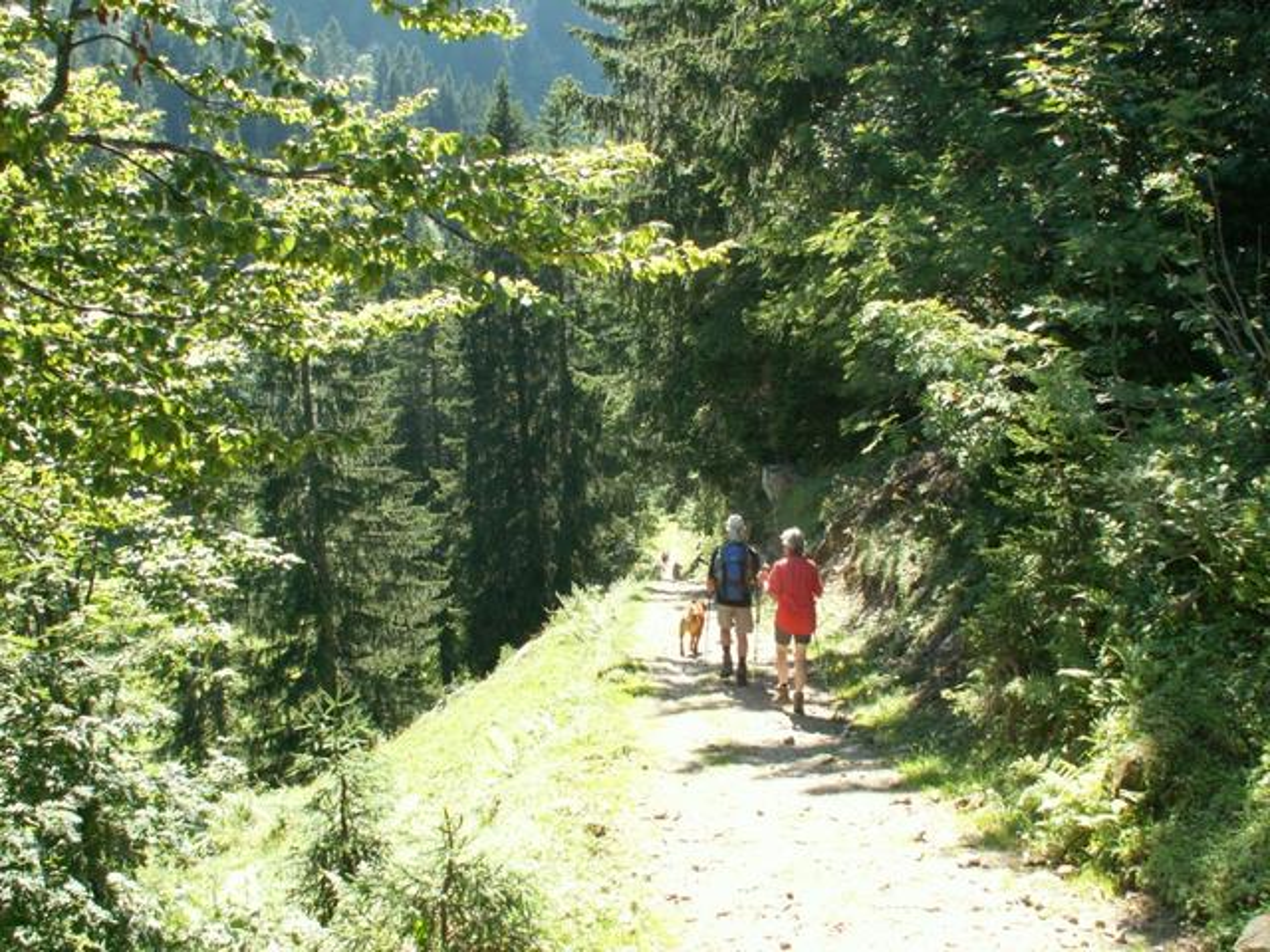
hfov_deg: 52.6
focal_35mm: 35
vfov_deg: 40.7
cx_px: 635
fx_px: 1284
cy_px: 476
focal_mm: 5.86
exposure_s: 1/30
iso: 50
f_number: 5.6
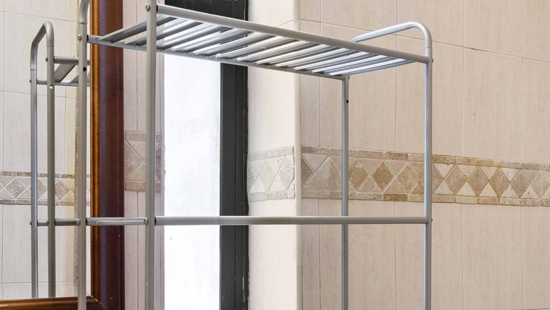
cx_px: 216
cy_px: 256
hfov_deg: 39.7
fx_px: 758
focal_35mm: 52
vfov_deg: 22.7
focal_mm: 16
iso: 160
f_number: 8
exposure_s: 1/5
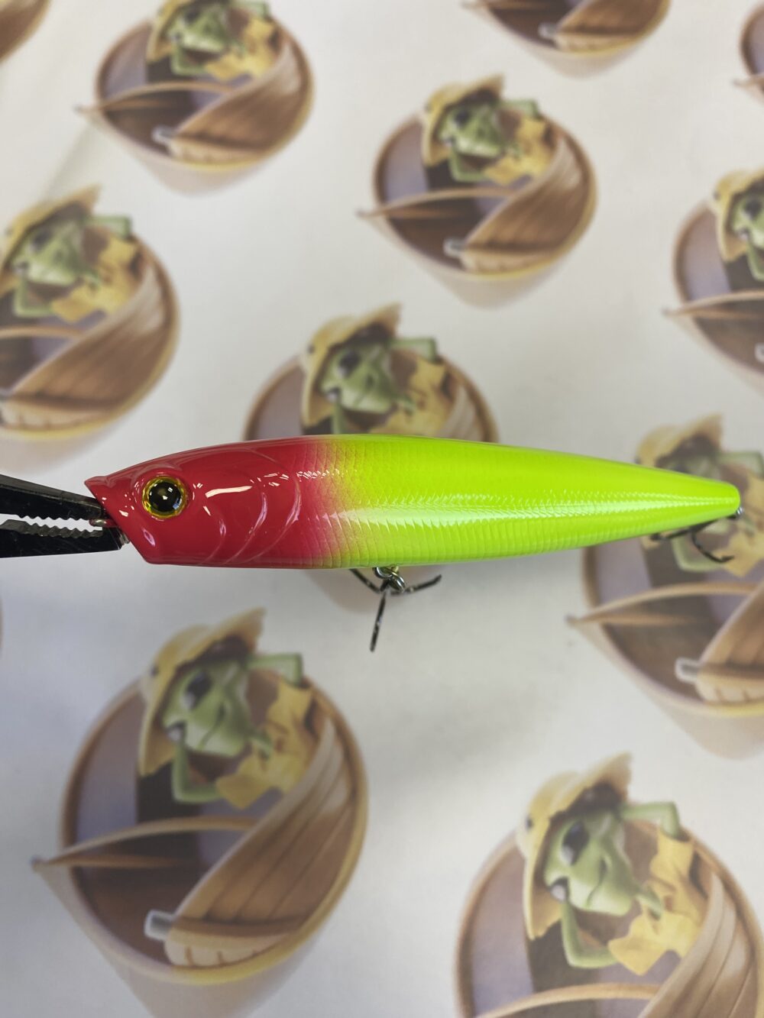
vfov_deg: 69.4
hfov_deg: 54.9
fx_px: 736
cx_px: 382
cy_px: 509
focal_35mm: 25
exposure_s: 1/120
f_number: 1.8
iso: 125
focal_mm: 4.25
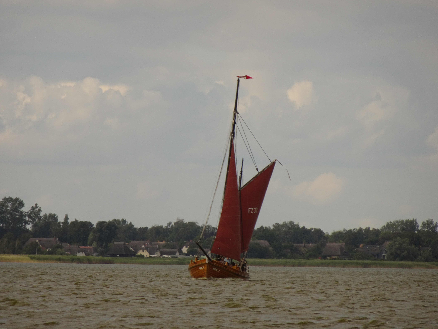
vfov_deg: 3.2
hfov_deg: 4.2
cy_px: 164
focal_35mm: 468
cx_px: 219
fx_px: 5922
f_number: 6.3
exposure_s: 1/400
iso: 80
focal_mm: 80
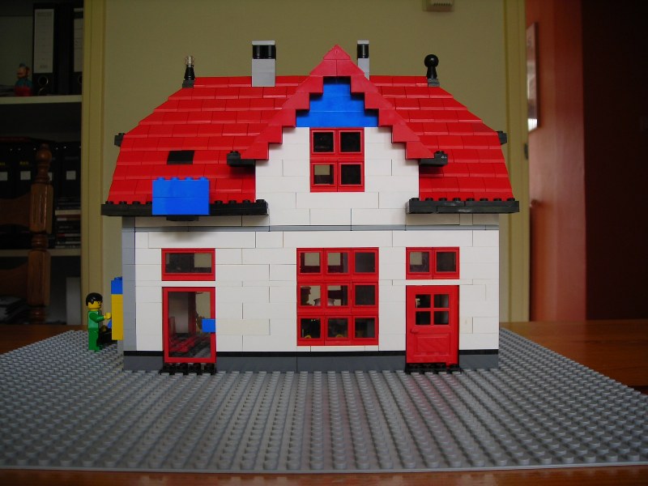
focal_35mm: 38
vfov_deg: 37.7
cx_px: 324
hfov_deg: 49.0
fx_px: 711
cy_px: 243
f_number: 3.2
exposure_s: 1/12.4
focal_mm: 6.3
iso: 50
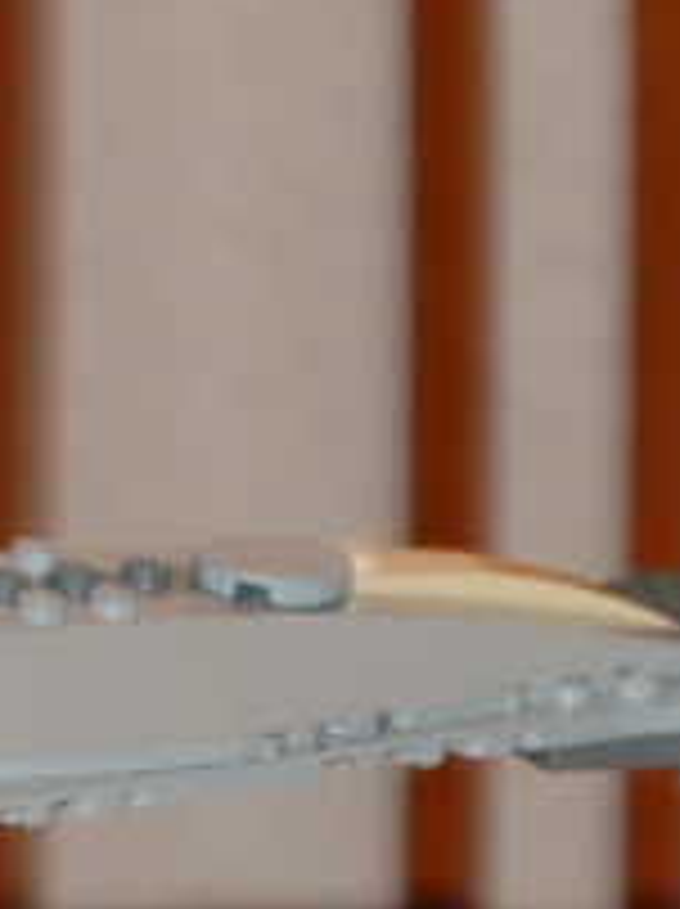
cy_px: 1256
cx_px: -545
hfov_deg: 3.6
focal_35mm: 408
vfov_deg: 4.8
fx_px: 10709
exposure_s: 1/60
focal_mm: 38
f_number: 4
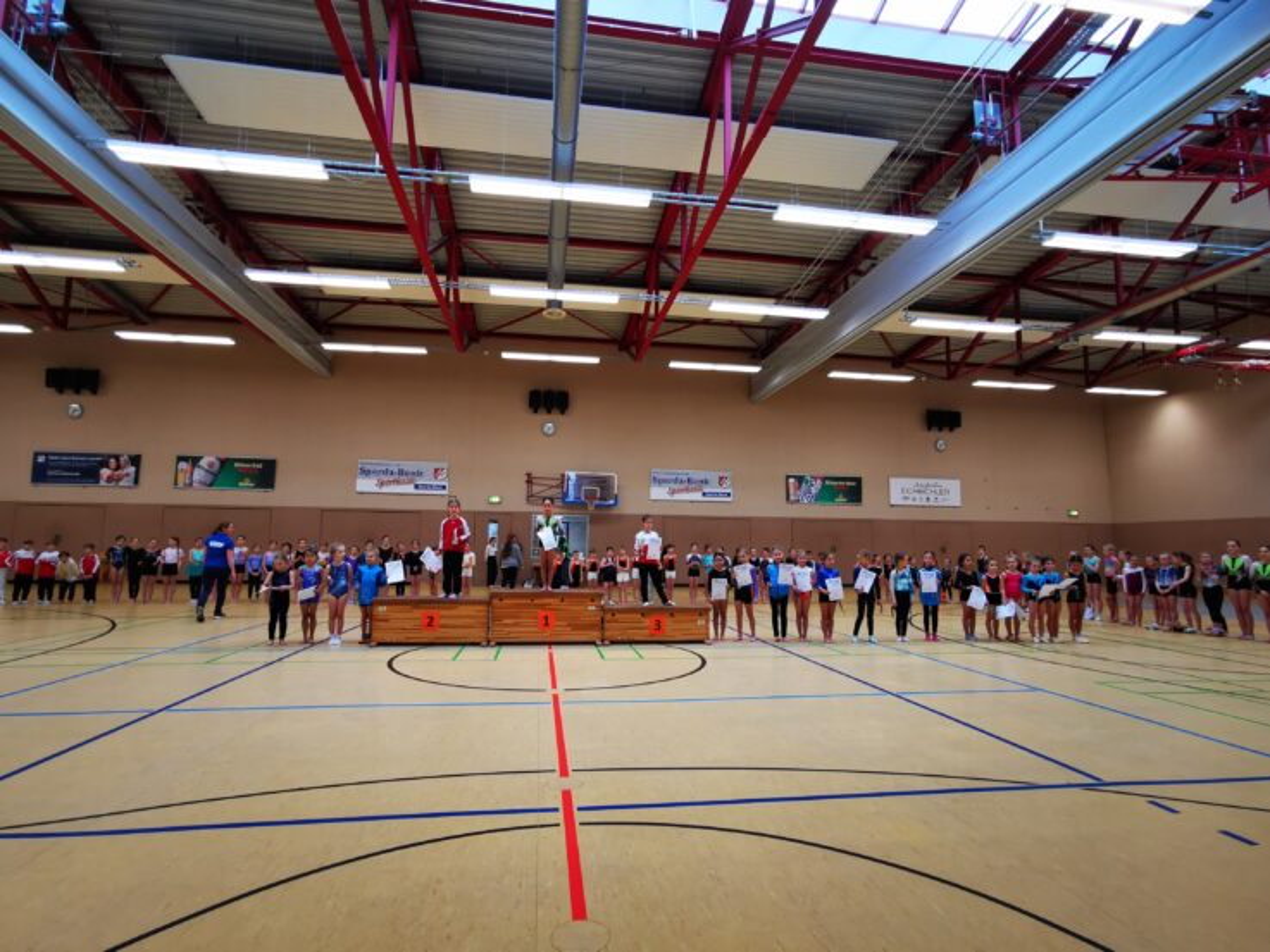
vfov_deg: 74.7
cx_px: 635
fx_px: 624
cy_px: 476
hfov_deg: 91.0
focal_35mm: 17
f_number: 2.2
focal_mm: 2.26
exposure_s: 1/50
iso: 125
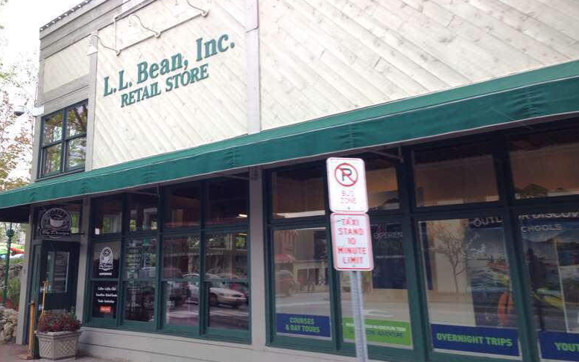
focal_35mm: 36
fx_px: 568
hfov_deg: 54.0
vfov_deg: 35.3
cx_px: 283
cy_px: 168
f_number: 2.4
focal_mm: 4.12
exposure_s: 1/252
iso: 50
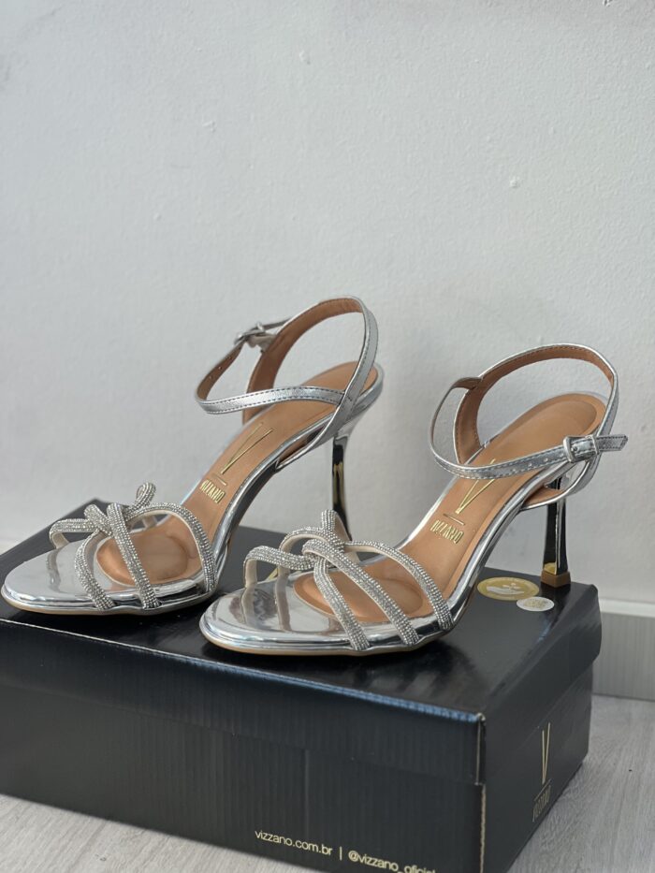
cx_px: 328
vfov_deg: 25.3
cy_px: 436
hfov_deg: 19.1
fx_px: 1942
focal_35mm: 77
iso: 100
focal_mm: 9
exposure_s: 1/120
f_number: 2.8
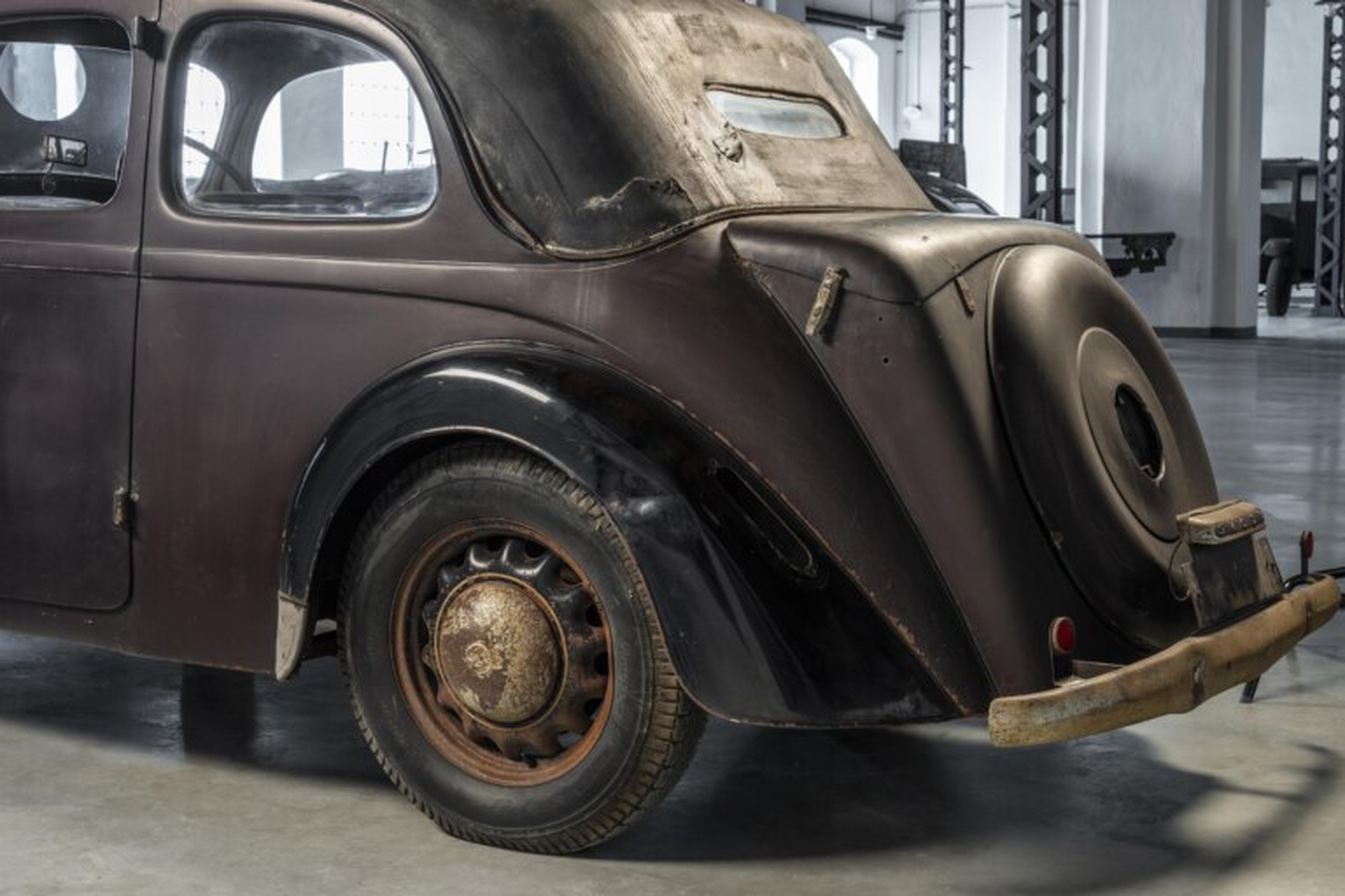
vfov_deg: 24.6
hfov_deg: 36.2
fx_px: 2055
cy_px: 448
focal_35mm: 55
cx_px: 672
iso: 100
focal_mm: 55
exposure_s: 5
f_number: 11
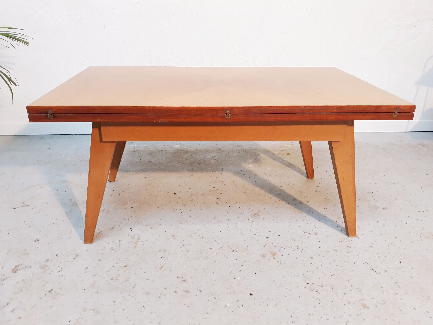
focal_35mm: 27
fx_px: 338
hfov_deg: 65.3
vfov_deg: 51.4
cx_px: 216
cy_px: 162
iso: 125
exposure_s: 1/33
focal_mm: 3.71
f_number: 1.7
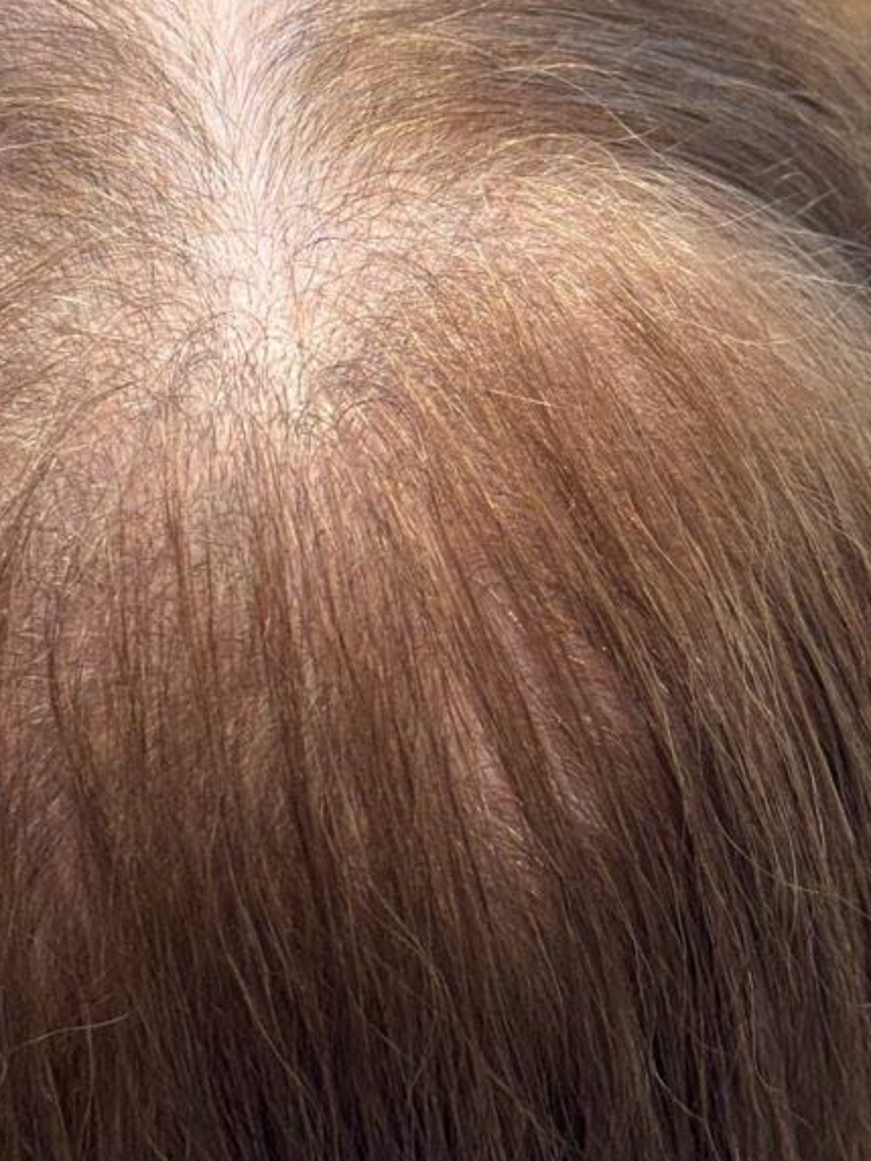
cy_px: 242
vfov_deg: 22.5
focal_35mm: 86
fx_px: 2885
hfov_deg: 17.2
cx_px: 365
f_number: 1.78
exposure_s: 1/60
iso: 200
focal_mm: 6.76
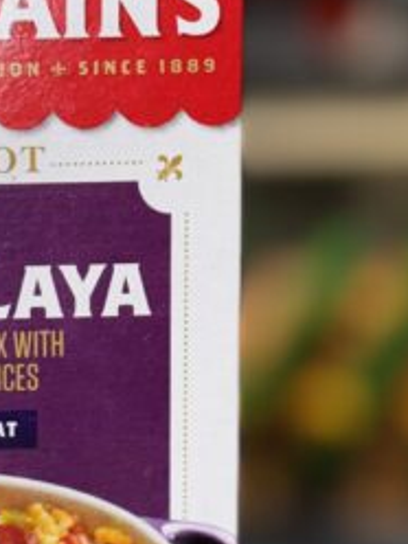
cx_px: -42
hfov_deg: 11.3
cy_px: 387
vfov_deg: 15.2
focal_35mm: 129
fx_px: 2027
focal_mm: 6.76
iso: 50
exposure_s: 1/385
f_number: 1.78
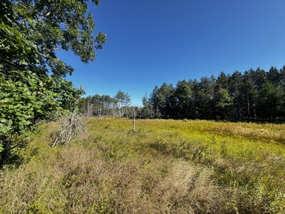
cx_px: 142
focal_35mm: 14
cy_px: 107
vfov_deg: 85.7
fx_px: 115
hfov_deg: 102.1
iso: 40
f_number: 2.2
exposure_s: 1/440
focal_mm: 2.22
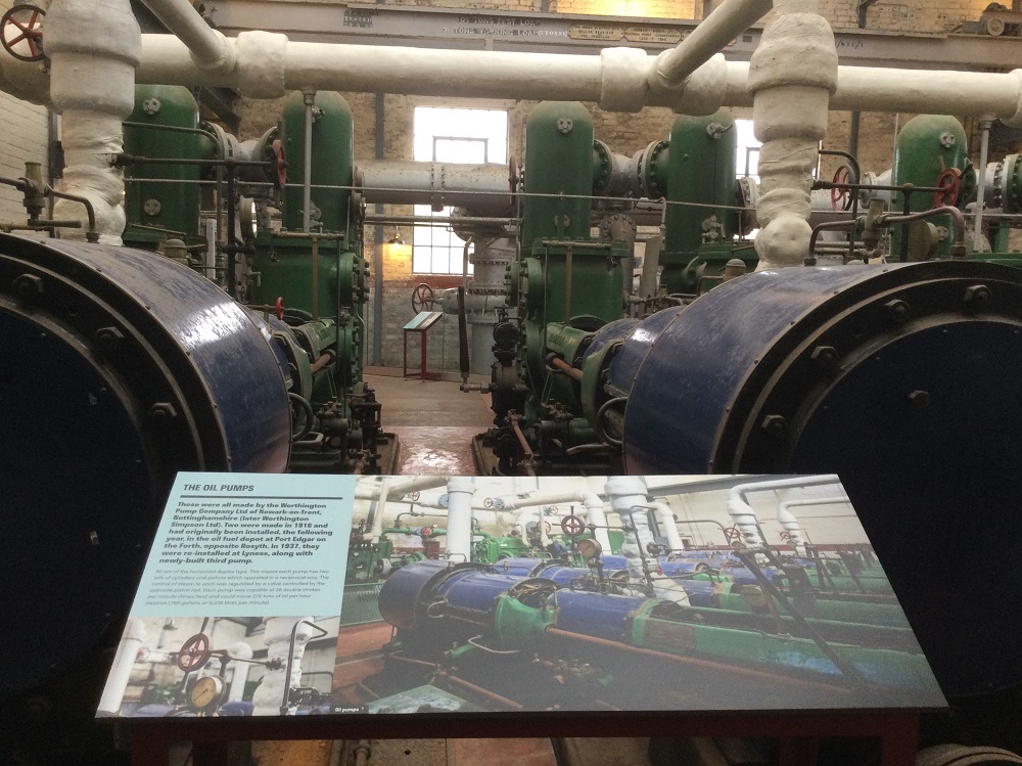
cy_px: 383
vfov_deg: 45.4
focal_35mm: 31
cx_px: 511
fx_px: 915
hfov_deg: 58.4
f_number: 2.4
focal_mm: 3.3
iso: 64
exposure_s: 1/33
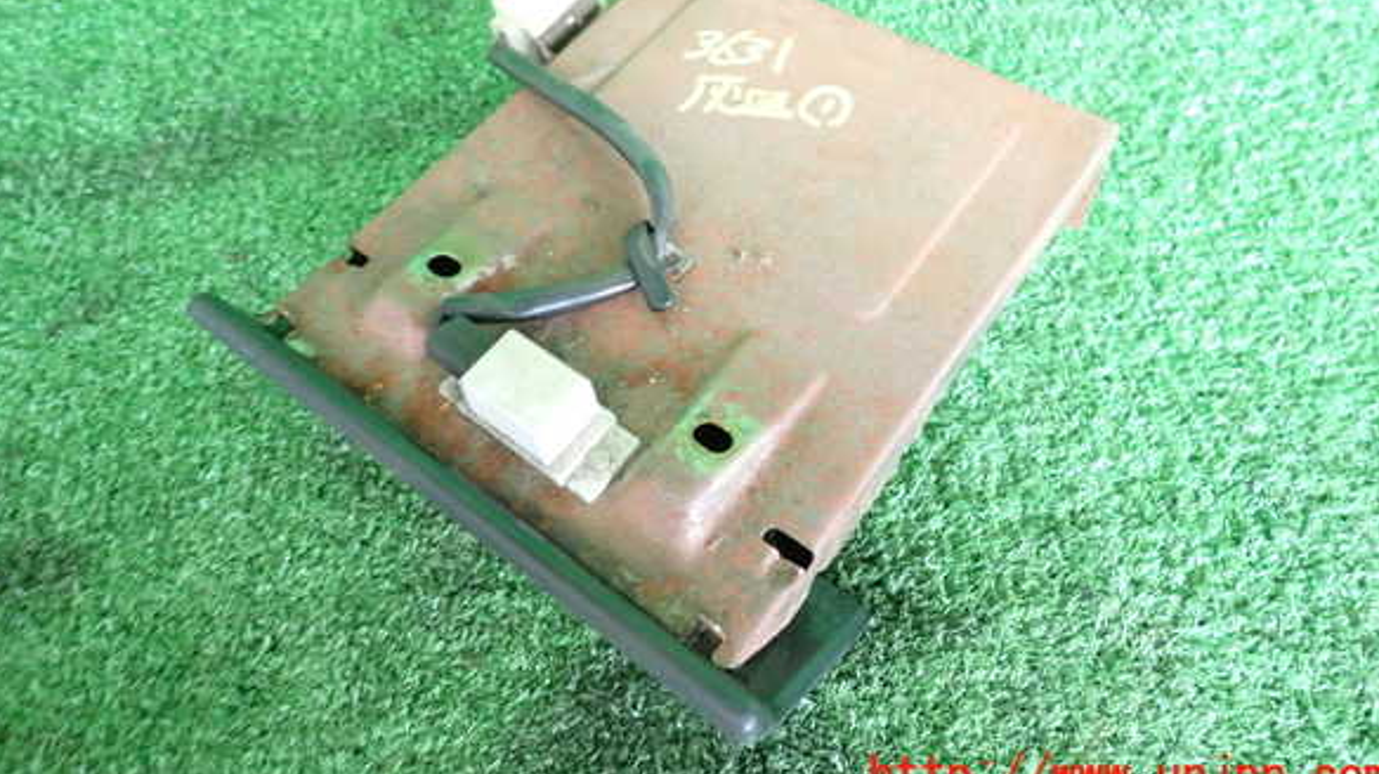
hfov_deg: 67.9
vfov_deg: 41.1
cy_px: 276
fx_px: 1023
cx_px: 694
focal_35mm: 28
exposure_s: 1/30
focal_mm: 4.5
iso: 640
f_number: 2
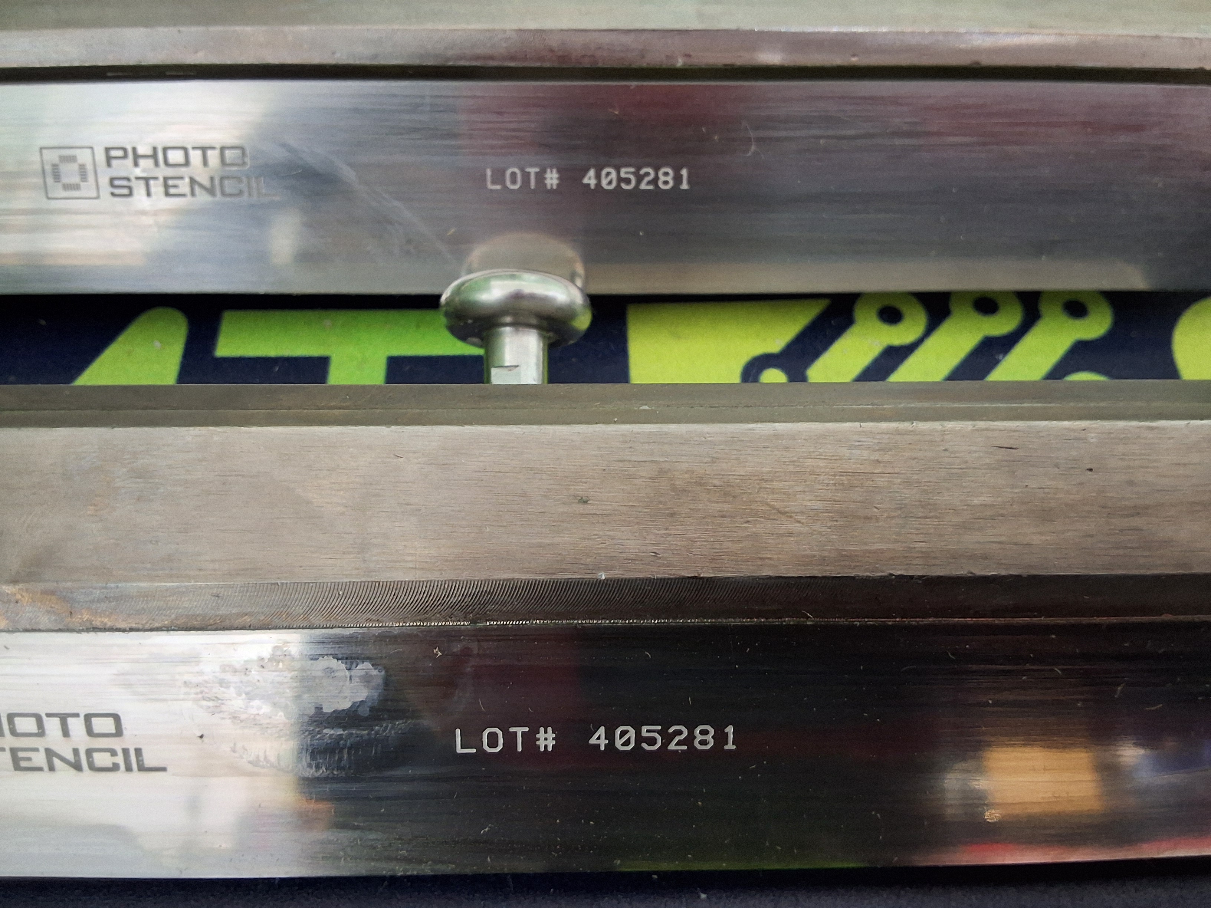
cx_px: 606
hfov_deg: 63.4
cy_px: 454
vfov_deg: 49.7
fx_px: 980
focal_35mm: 28
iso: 250
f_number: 1.9
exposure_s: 1/24
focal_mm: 2.91
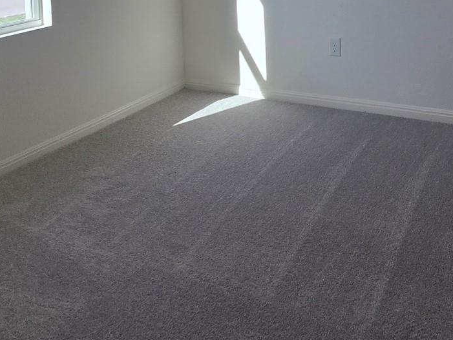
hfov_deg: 47.8
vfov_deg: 32.1
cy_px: -56
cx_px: 317
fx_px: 497
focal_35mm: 38
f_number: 2.2
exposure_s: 1/246
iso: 50
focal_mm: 2.2
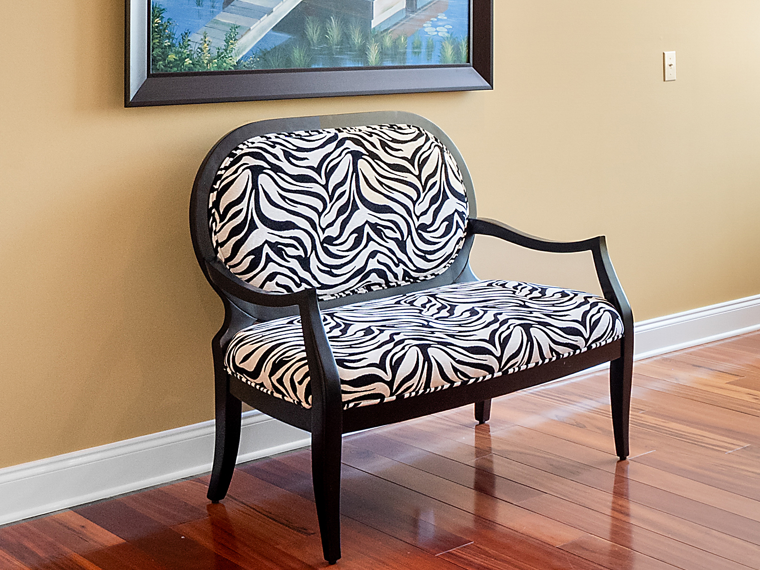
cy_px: 38
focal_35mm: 58
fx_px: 1273
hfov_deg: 33.2
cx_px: 426
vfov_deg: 24.4
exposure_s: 1/8
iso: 200
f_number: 5.6
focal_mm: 9
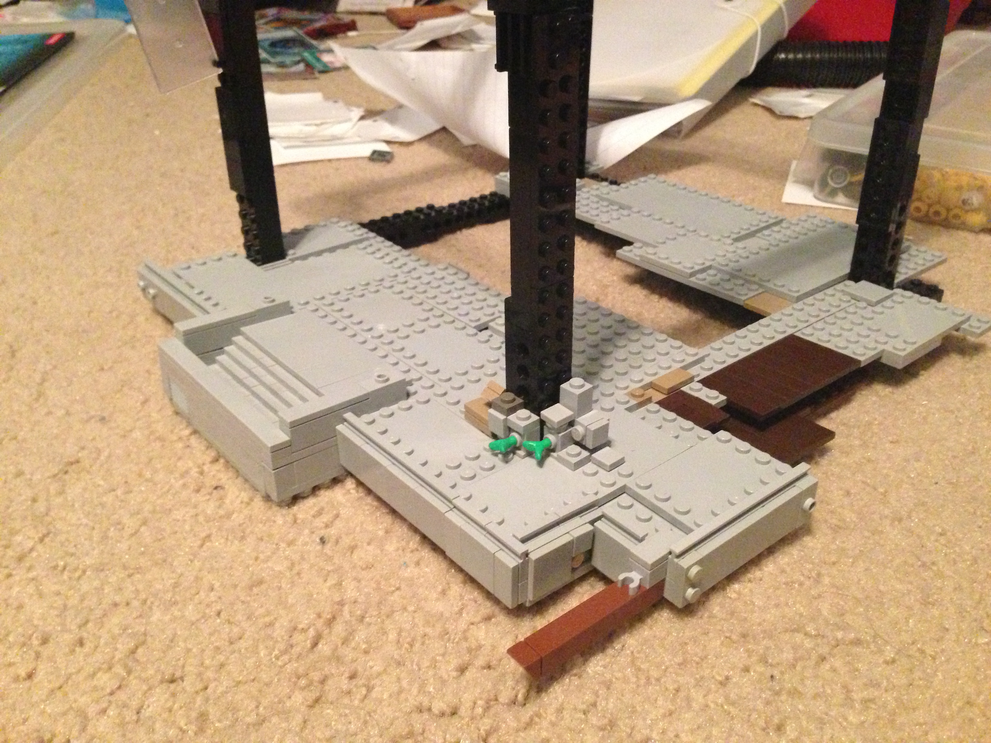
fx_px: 945
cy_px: 372
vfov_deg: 42.9
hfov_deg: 55.4
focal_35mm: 33
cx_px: 496
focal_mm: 4.13
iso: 800
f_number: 2.4
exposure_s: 1/15
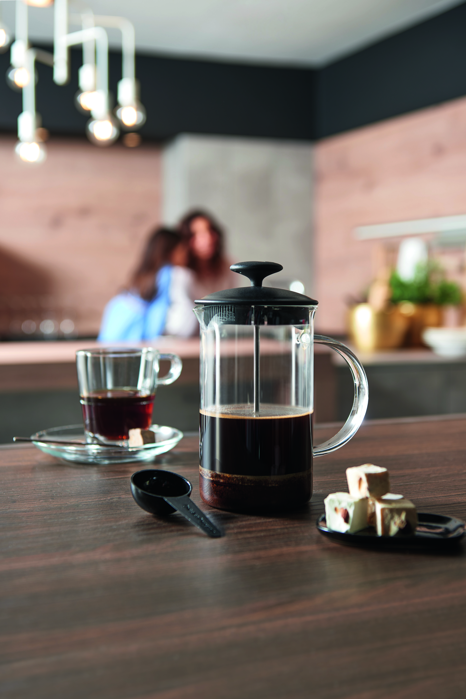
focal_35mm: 48
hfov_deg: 28.1
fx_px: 931
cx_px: 233
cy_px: 350
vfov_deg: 41.1
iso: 50
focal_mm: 48
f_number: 3.5
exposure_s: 1/80
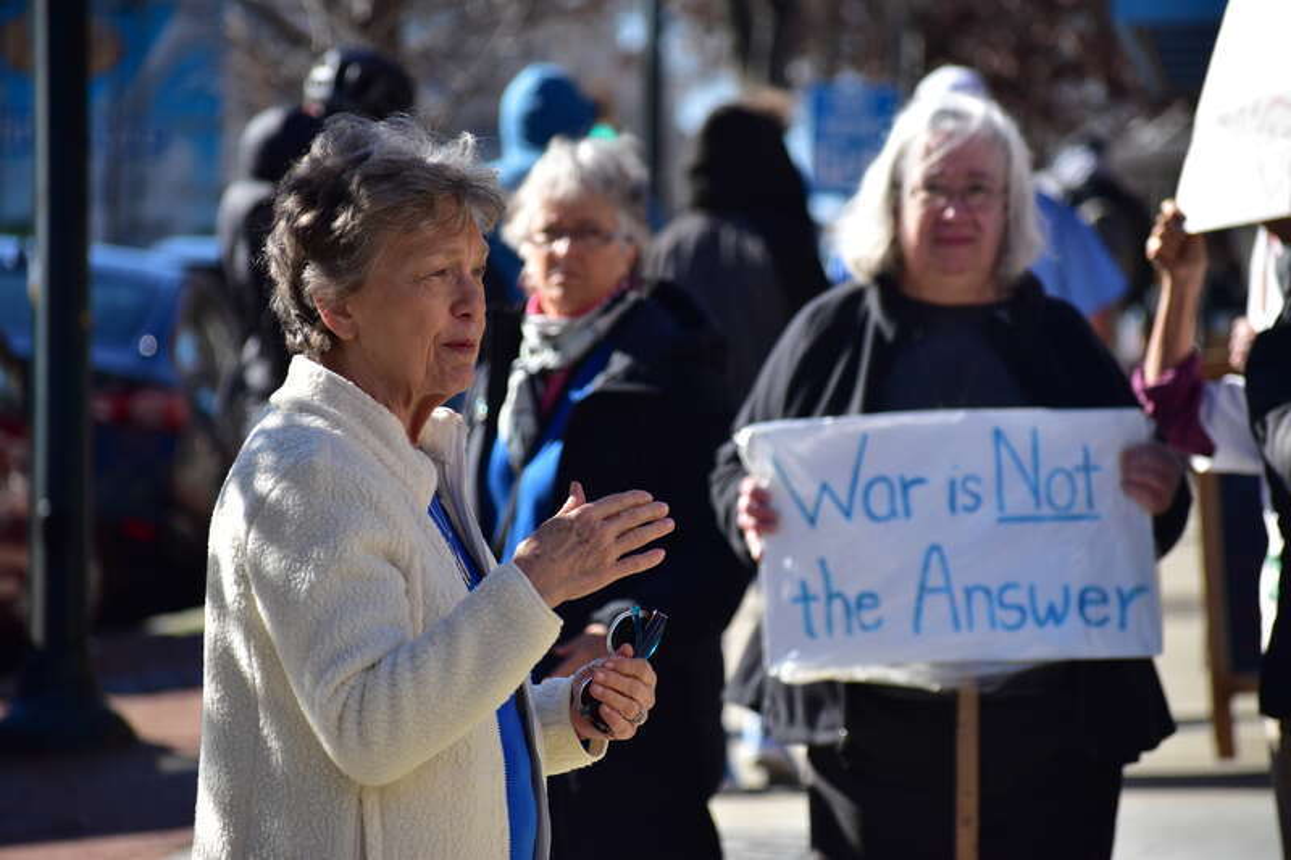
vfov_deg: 5.5
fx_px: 8873
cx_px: 646
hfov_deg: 8.3
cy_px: 430
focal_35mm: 248
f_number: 5
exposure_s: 1/1250
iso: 400
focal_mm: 165
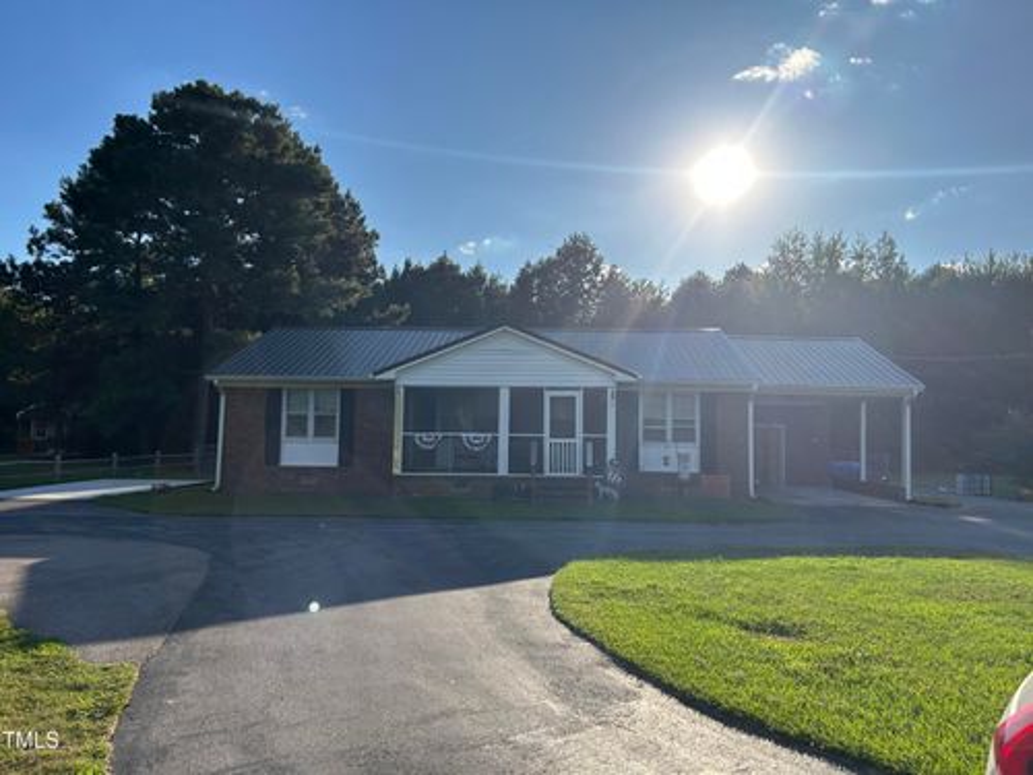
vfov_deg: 53.1
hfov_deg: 67.3
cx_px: 516
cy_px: 388
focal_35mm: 26
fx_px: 776
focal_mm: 5.7
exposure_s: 1/6993
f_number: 1.5
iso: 50
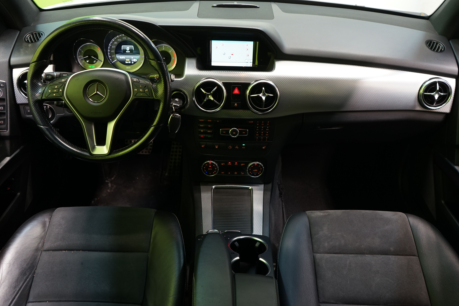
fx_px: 370
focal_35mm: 29
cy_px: 151
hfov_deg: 63.7
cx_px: 227
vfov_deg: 45.0
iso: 800
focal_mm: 28
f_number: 3.5
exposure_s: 1/30
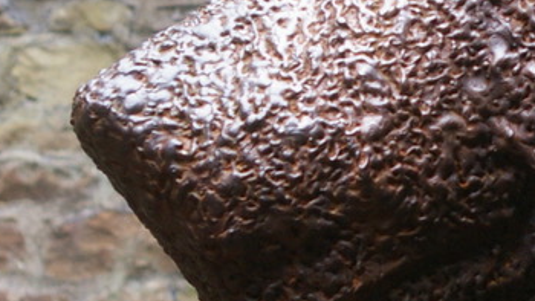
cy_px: -28
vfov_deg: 4.9
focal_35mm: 247
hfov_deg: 8.7
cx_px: 540
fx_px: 3503
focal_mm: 43
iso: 400
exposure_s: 1/90
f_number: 6.7
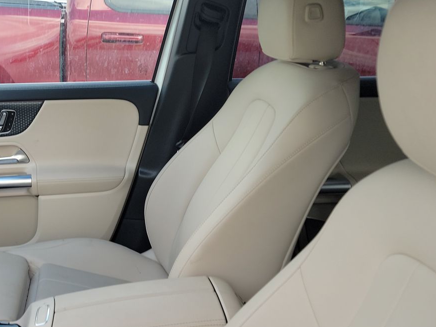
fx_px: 554
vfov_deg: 32.2
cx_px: 83
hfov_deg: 41.0
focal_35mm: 44
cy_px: 74
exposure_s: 1/119
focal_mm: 6.7
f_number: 1.8
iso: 53
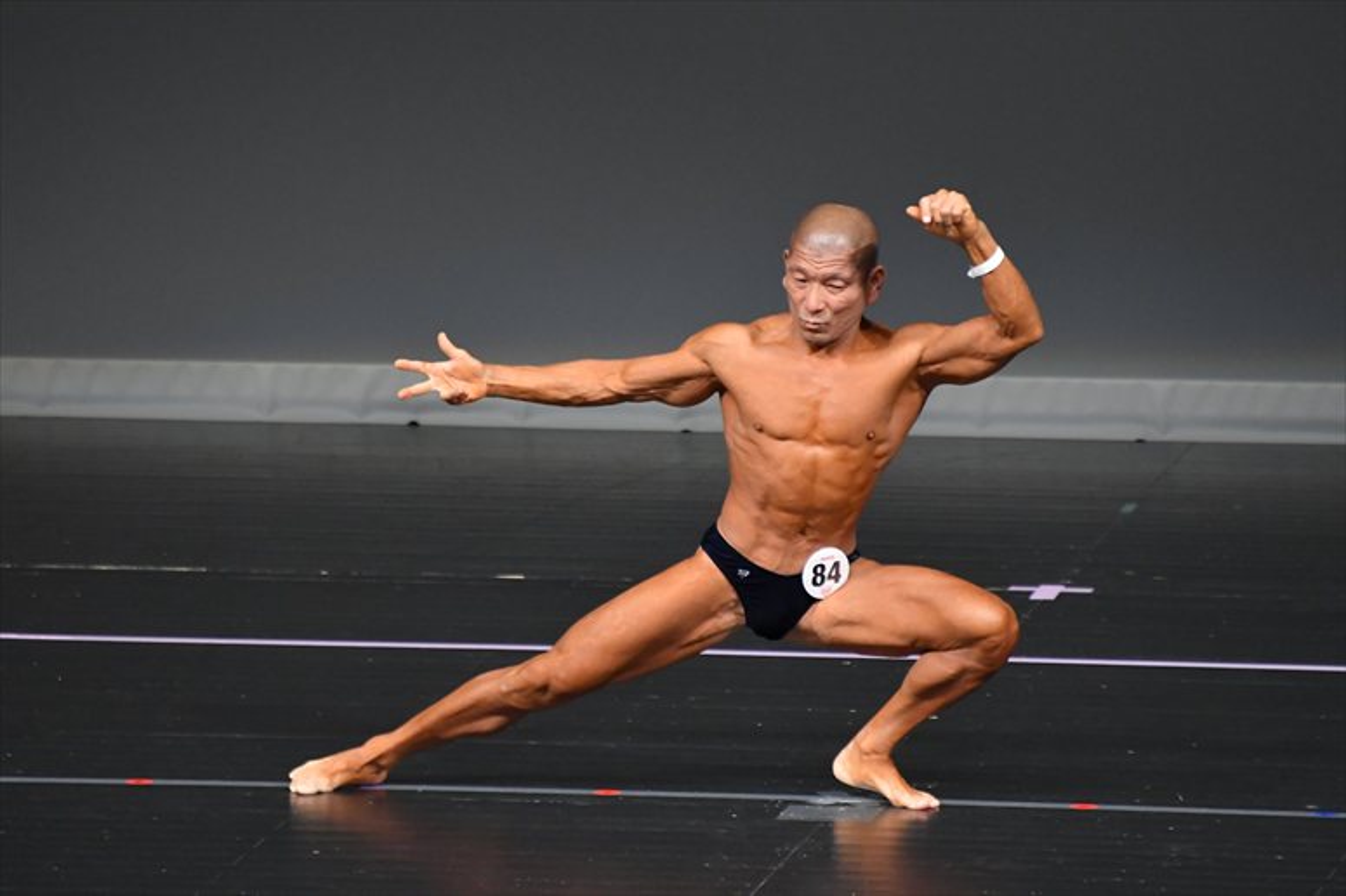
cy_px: 448
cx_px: 673
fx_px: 16817
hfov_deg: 4.6
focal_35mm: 450
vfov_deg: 3.1
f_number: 5.6
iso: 4000
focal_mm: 300
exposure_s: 1/400
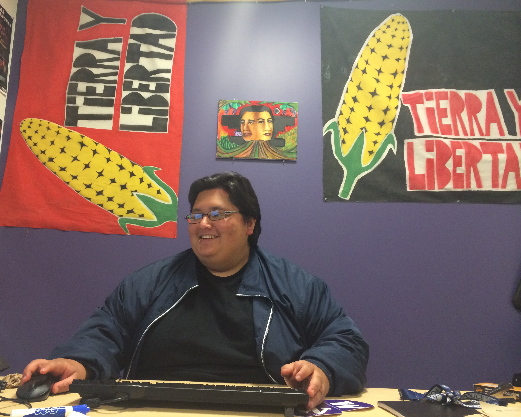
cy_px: 206
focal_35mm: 32
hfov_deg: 55.6
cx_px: 237
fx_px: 493
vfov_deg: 45.8
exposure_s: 1/30
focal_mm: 4.12
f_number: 2.2
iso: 200
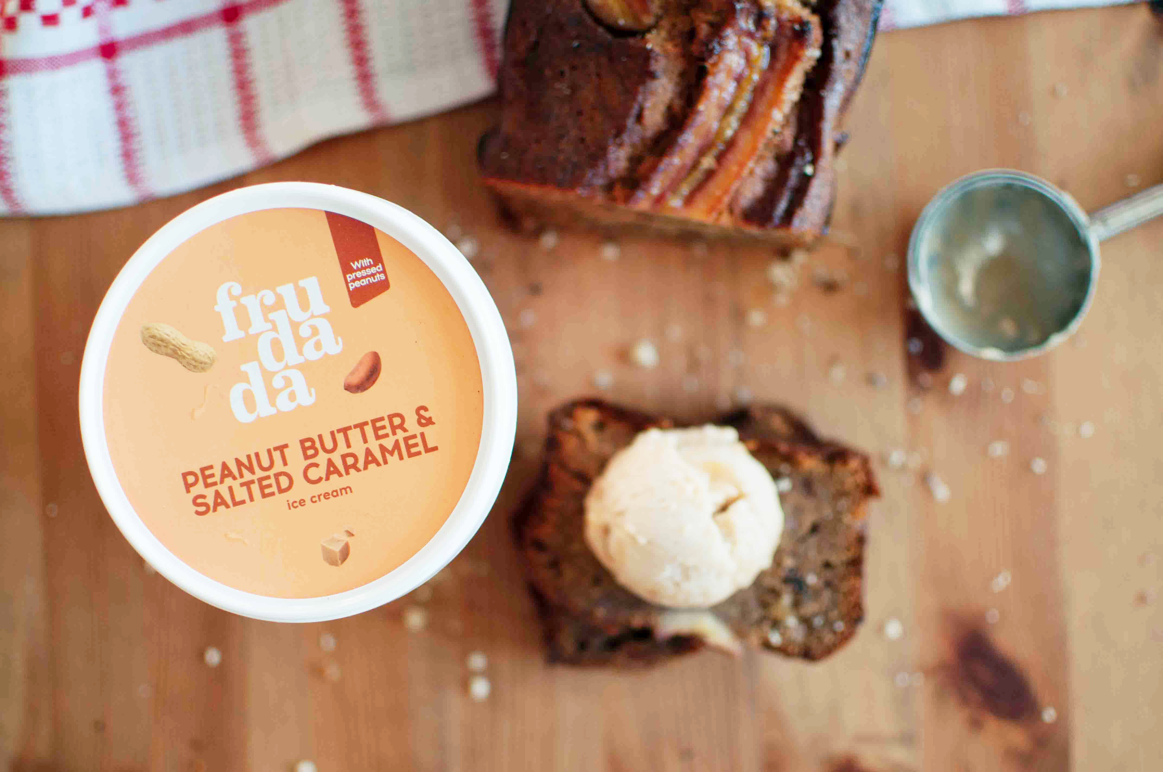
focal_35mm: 52
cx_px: 582
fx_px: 1694
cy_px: 386
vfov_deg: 25.7
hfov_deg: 37.9
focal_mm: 35
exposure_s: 1/60
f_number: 2
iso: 200
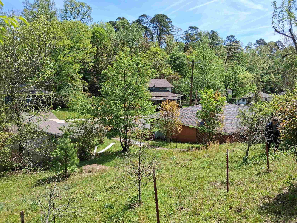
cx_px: 148
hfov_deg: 67.3
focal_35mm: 26
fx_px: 223
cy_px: 112
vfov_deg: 53.1
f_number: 1.8
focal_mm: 3.98
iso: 25
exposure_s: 1/607
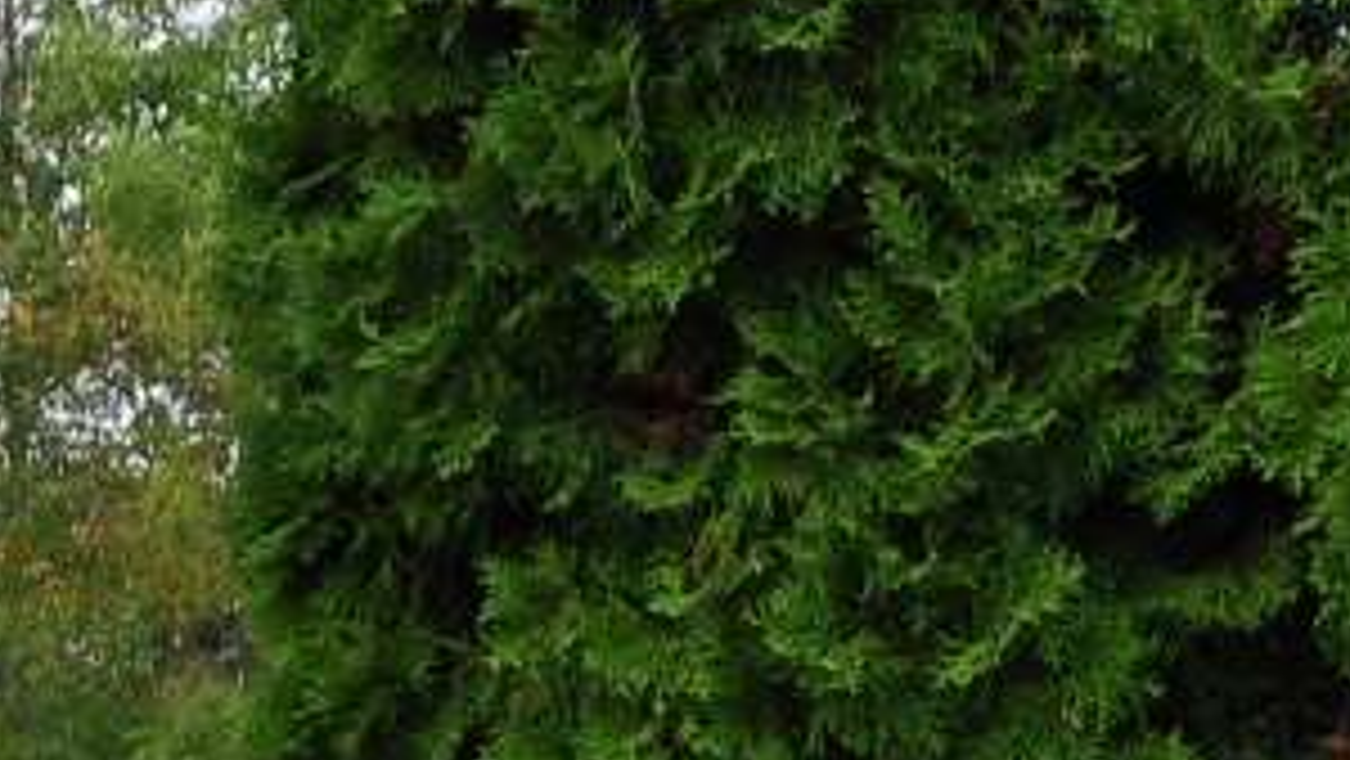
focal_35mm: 202
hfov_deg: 10.3
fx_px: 7233
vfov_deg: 5.4
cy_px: 2856
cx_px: -756
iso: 500
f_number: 7.1
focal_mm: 18
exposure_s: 1/320
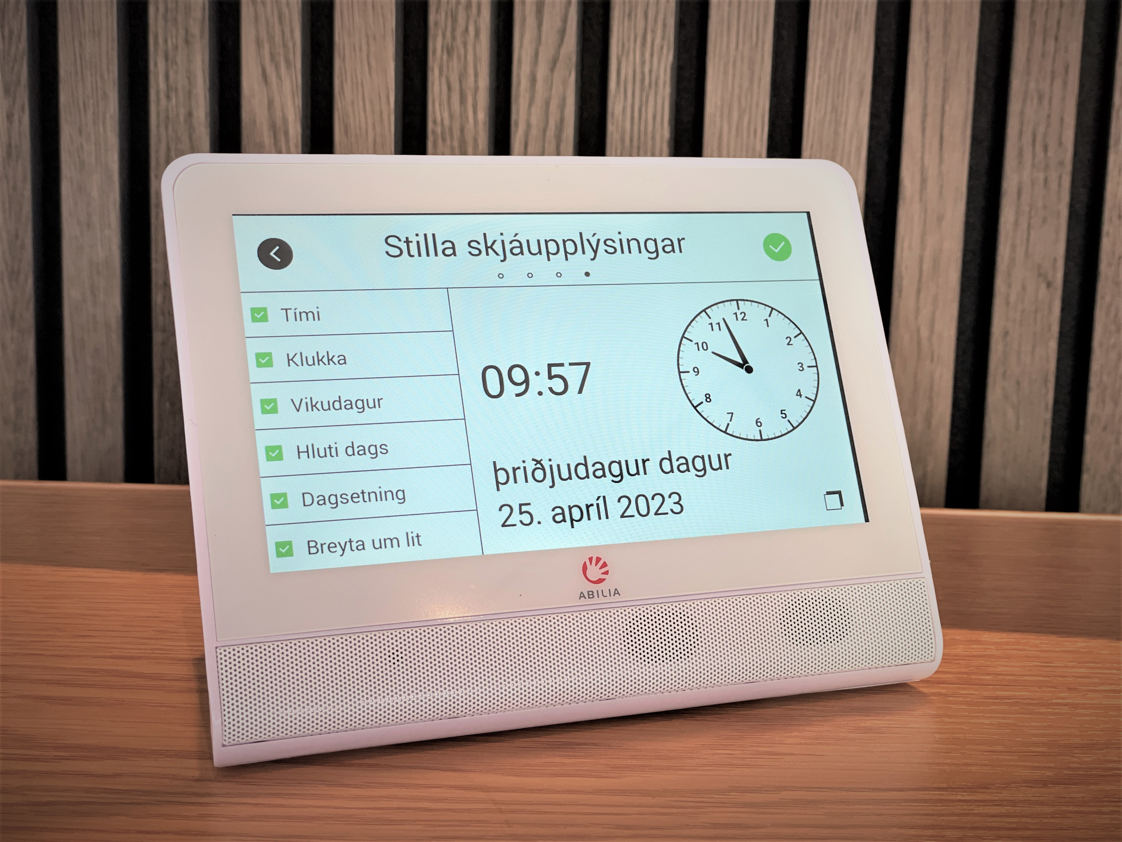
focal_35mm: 52
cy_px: 421
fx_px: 1685
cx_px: 561
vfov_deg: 28.0
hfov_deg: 36.8
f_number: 2
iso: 64
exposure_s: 1/122
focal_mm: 6
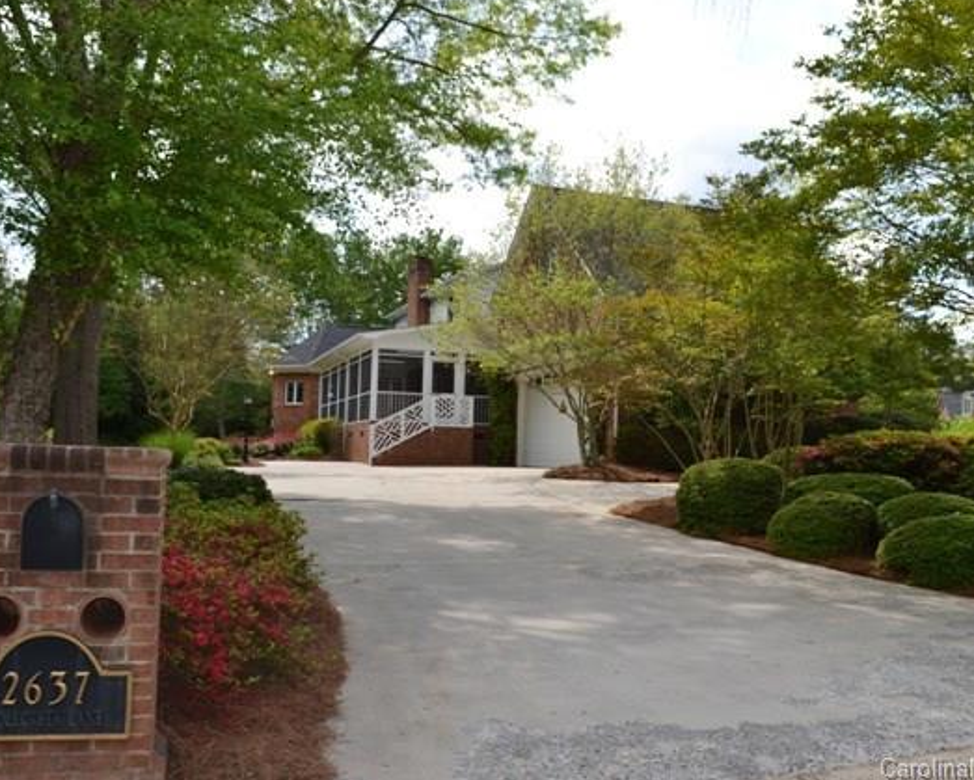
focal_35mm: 31
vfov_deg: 47.1
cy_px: 388
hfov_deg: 57.1
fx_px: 894
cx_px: 497
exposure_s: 1/200
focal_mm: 18
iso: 100
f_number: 6.3
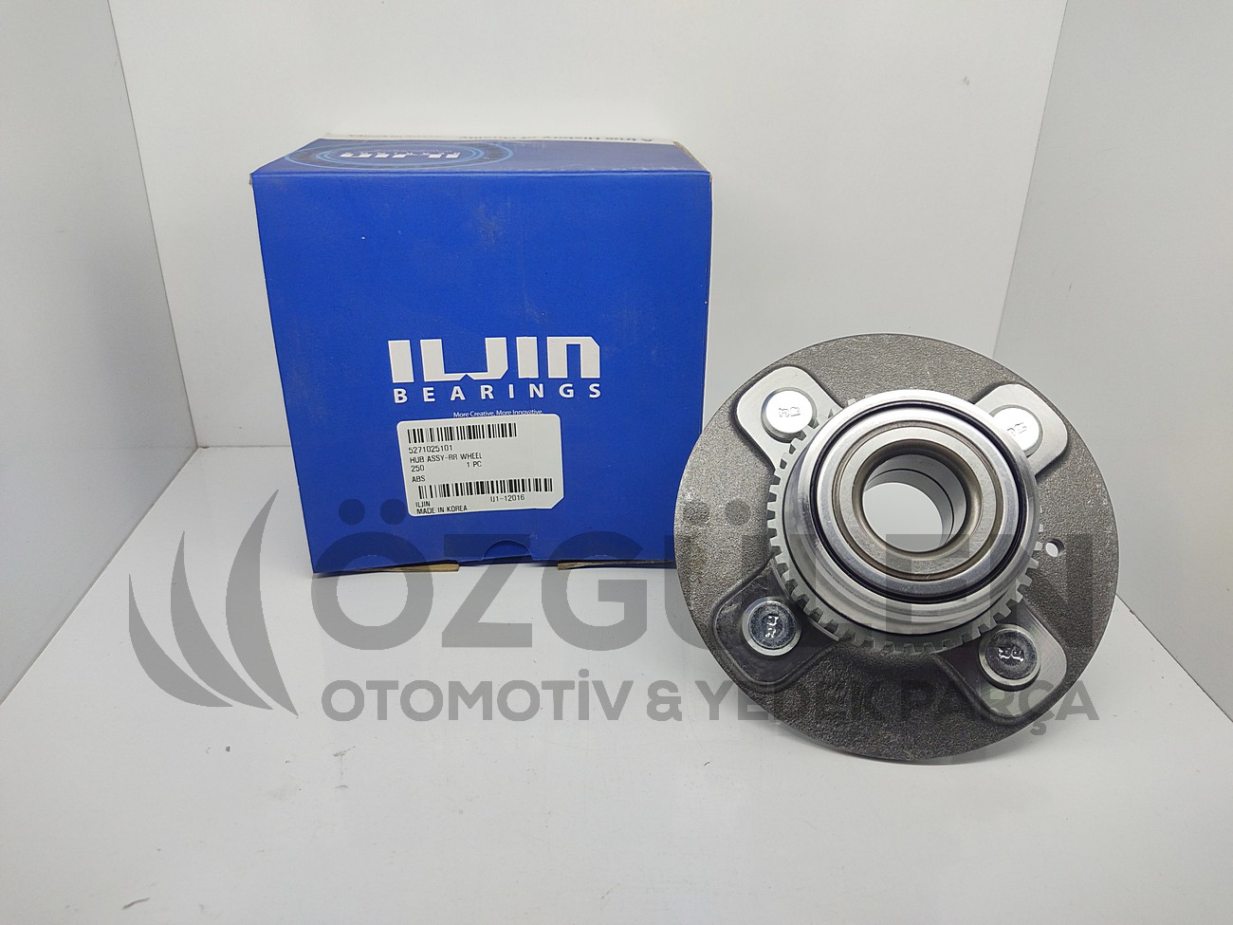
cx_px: 616
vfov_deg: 53.1
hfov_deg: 67.3
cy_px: 462
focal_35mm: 26
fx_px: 926
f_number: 1.79
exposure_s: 1/120
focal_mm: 4.74
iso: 123
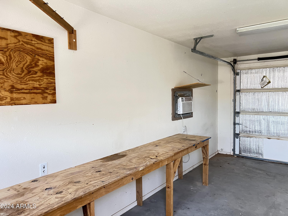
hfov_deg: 67.3
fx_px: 216
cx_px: 144
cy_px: 108
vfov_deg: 53.1
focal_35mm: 26
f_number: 1.5
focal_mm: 5.7
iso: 200
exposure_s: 1/60
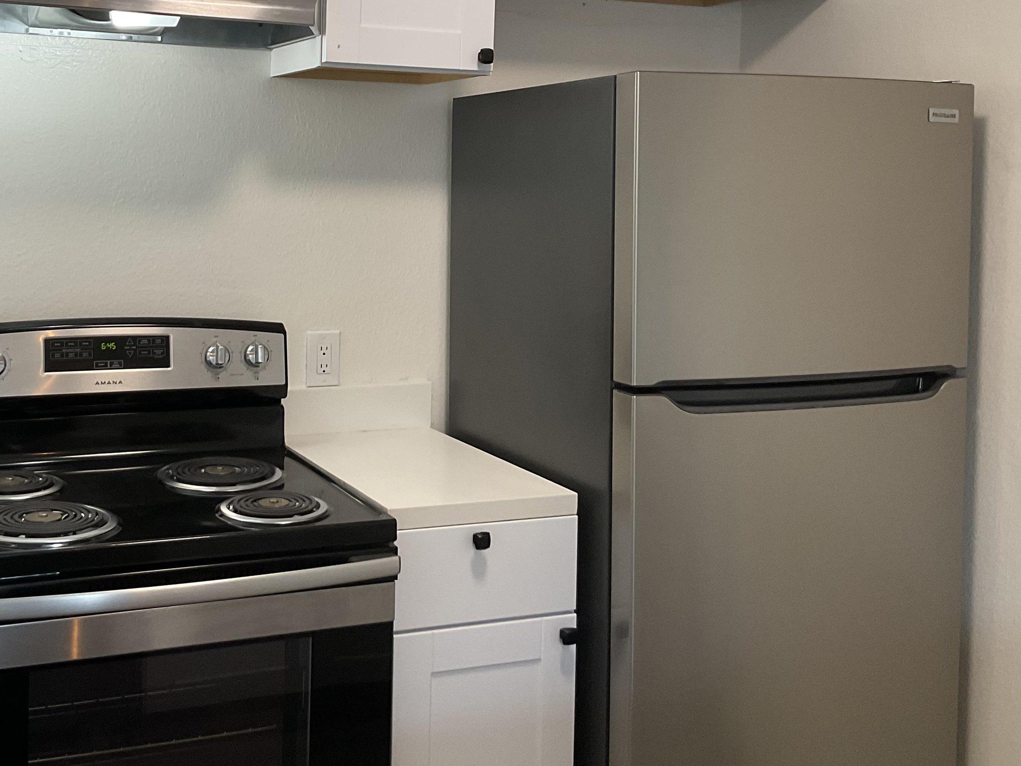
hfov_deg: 43.1
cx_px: 322
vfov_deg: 33.1
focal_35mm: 43
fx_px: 1268
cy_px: 222
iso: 64
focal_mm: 3
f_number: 1.8
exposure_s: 1/60
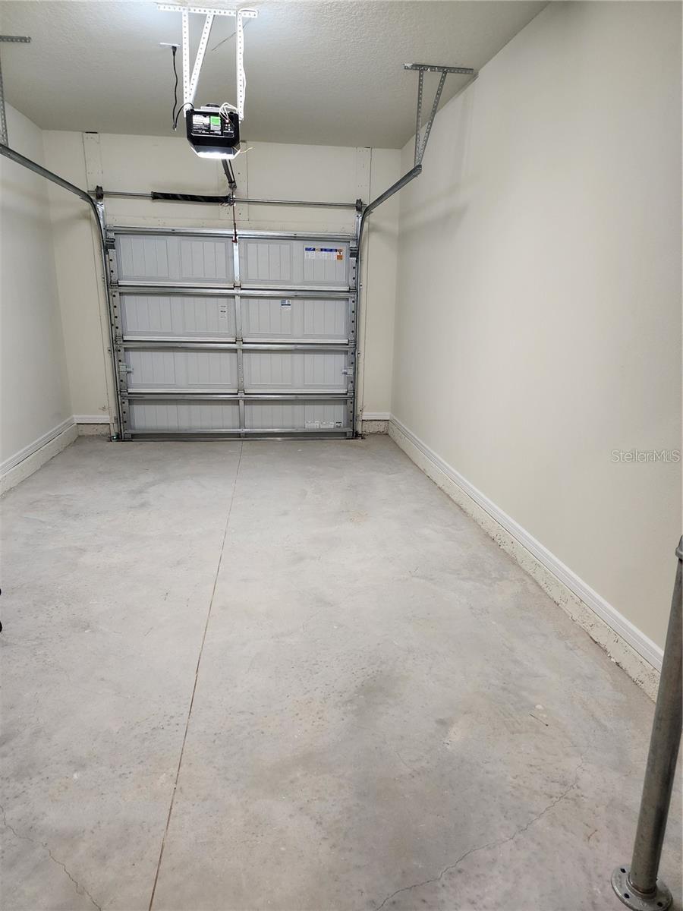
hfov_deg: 58.9
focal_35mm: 23
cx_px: 342
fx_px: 605
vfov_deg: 73.9
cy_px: 456
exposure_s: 1/120
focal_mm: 6.4
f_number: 1.8
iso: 400
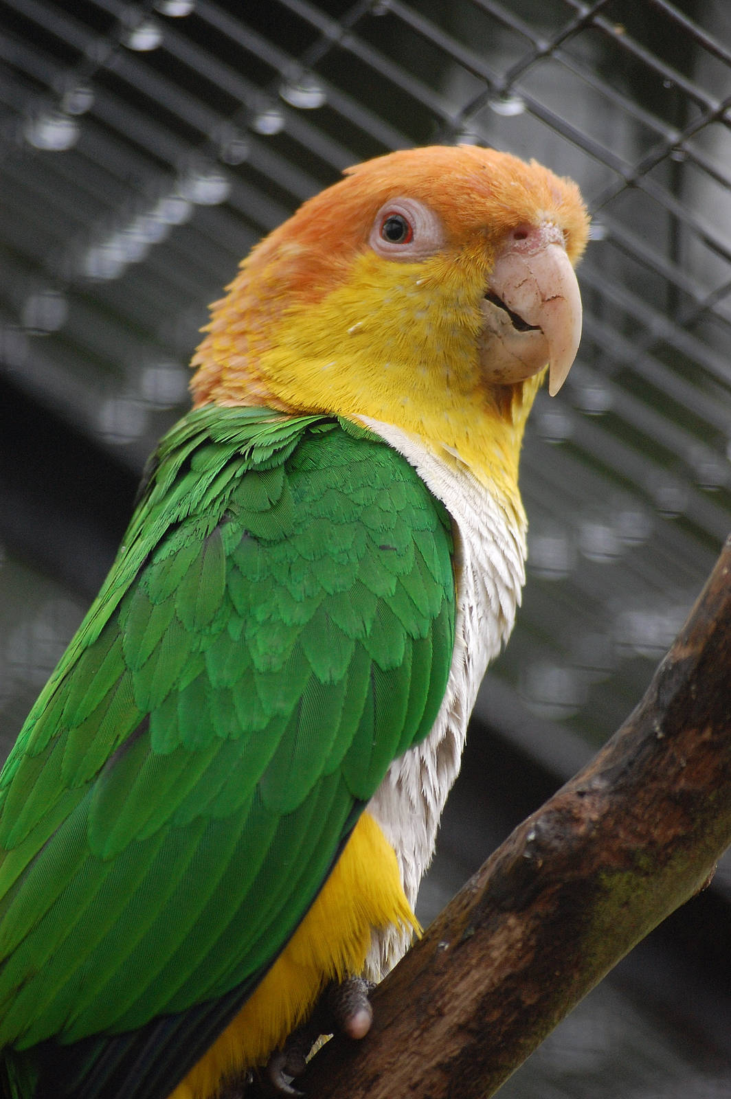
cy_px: 550
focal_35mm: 270
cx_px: 366
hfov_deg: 5.1
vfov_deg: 7.6
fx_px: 8237
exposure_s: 1/160
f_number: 5.6
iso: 800
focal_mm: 180
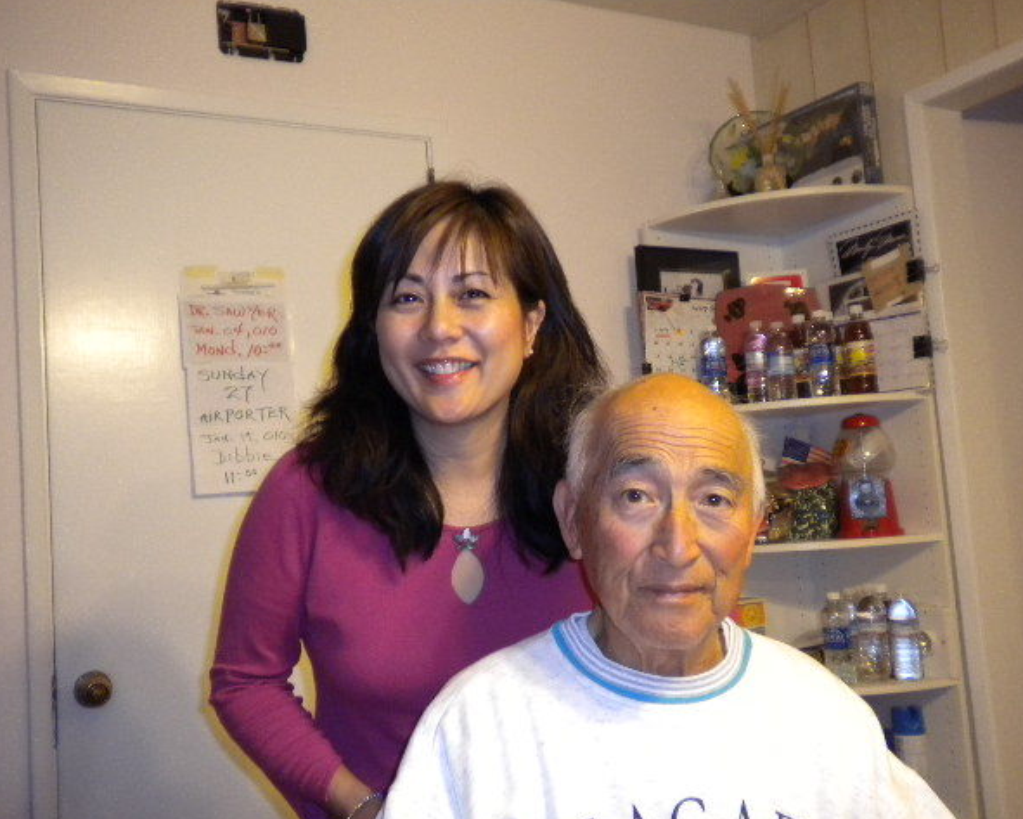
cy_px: 410
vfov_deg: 40.1
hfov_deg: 49.1
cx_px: 533
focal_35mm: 37
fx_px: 1120
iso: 400
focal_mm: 6.3
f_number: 3.1
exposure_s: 1/30
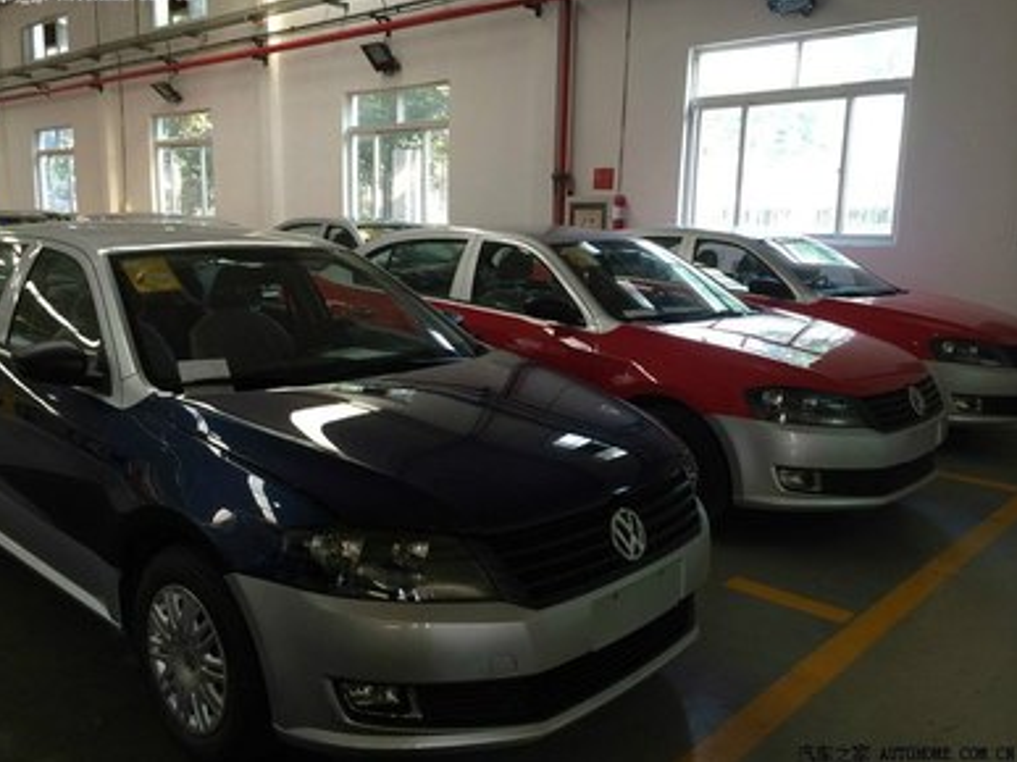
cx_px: 497
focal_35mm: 31
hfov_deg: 58.4
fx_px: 910
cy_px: 373
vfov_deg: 45.4
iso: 50
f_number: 2.2
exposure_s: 1/30
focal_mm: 4.12
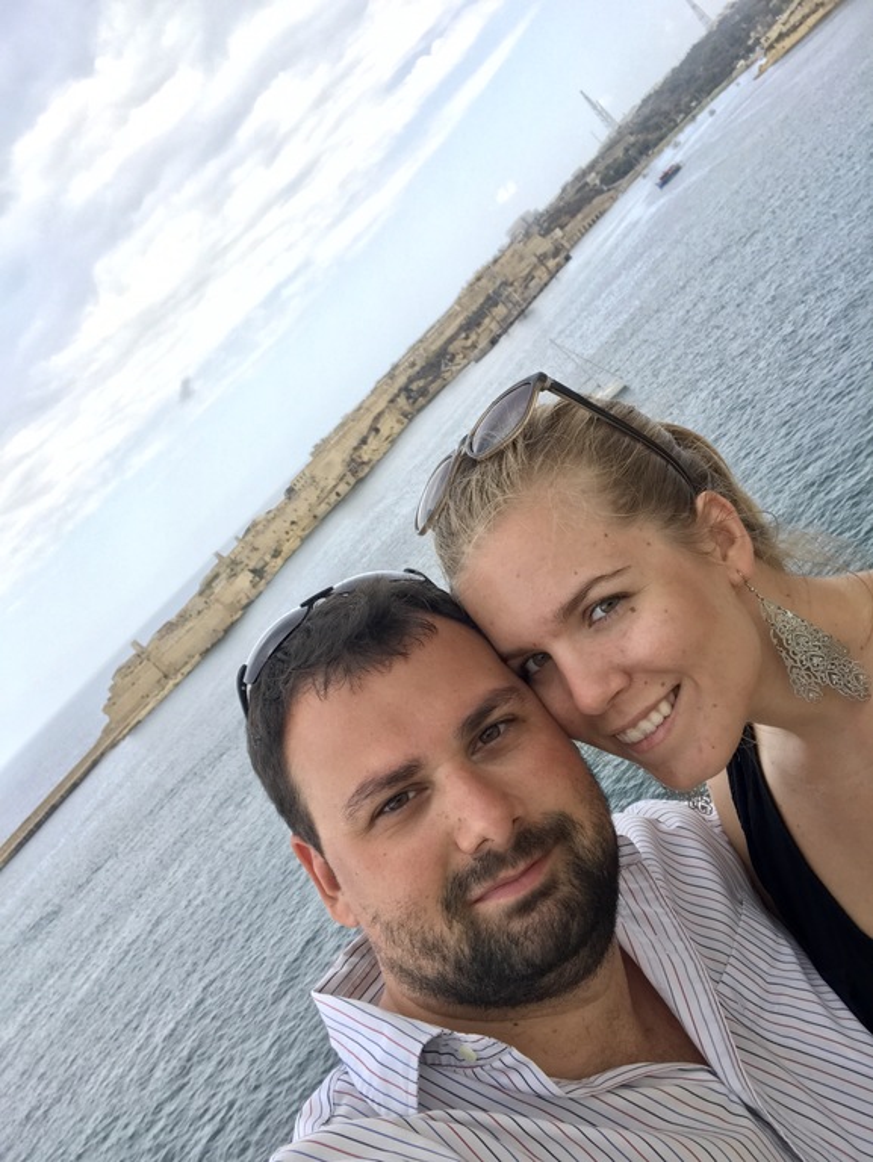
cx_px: 436
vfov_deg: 56.8
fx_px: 1075
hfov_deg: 44.2
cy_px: 581
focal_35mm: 32
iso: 25
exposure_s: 1/109
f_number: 2.2
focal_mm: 2.87
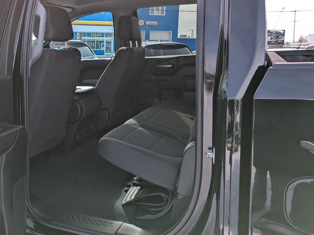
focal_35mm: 35
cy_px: 100
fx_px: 318
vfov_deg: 40.6
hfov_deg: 51.5
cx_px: 102
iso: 68
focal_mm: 5.43
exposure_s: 1/1972
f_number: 1.89
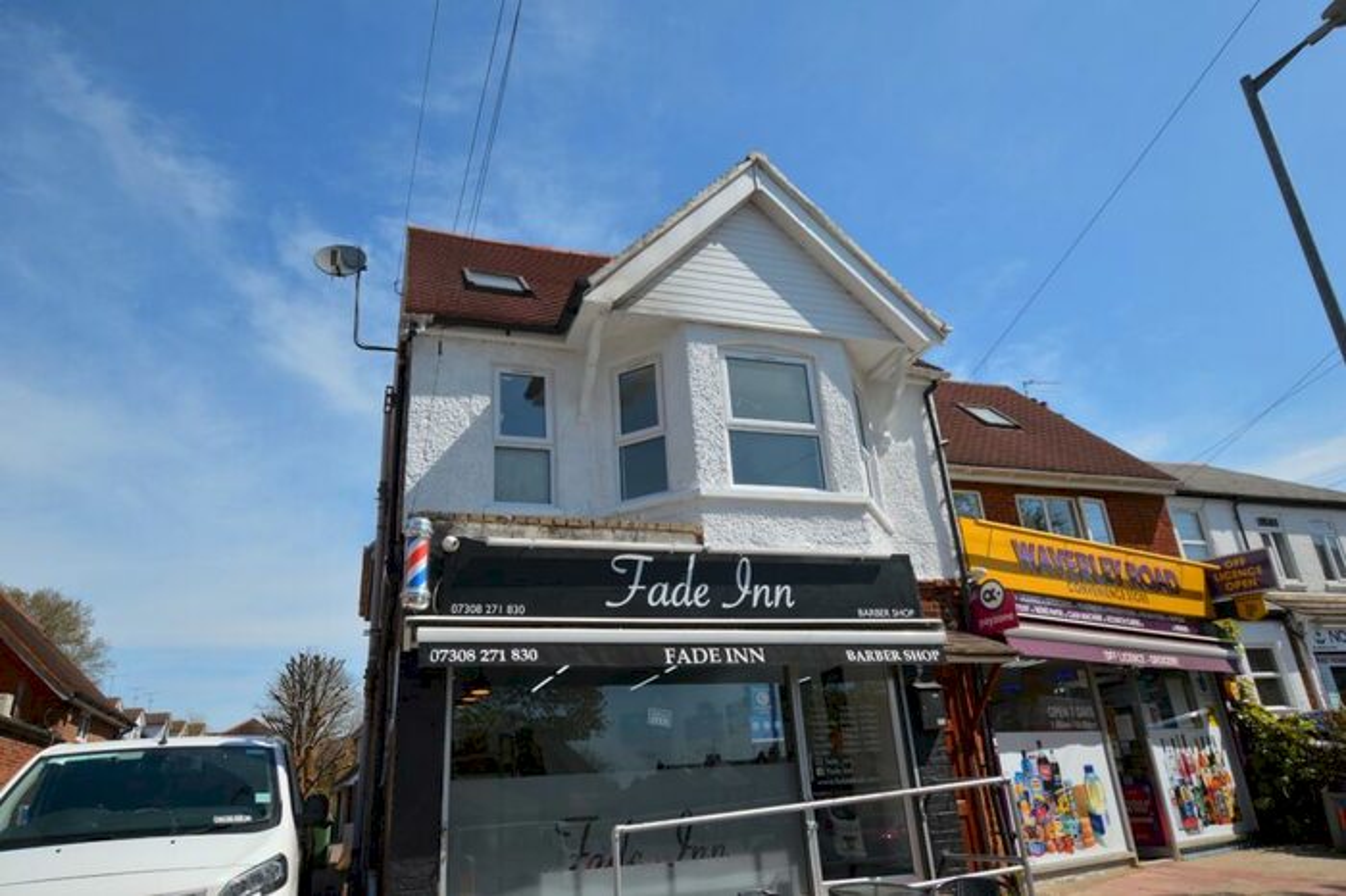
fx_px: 841
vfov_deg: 56.1
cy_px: 448
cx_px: 673
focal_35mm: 22
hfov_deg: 77.3
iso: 100
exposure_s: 1/320
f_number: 8
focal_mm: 15
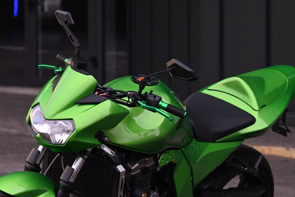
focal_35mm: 225
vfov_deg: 6.1
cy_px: 98
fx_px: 1843
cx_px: 148
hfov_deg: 9.1
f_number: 6.3
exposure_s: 1/500
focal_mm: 150
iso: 5000
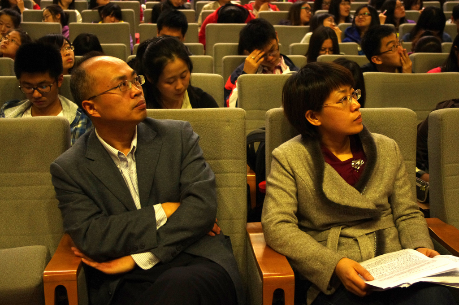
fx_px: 624
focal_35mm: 49
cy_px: 152
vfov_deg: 27.5
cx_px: 230
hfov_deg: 40.4
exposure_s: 1/30
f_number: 4
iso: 1600
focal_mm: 32.5
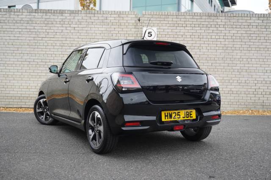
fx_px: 293
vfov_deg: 34.2
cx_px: 136
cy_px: 90
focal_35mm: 39
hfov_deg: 49.6
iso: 320
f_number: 4.5
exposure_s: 1/160
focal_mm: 26
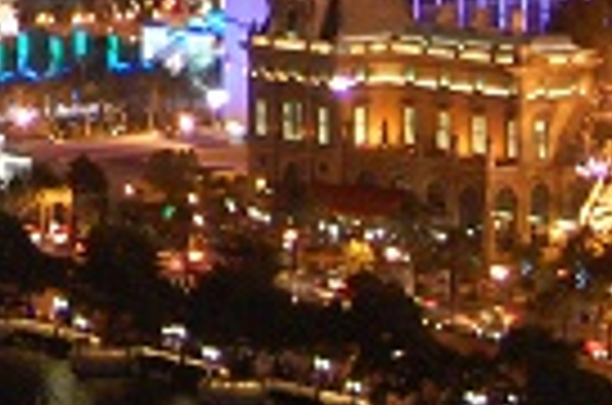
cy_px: -292
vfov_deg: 6.8
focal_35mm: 198
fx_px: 3358
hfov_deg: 10.2
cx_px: -234
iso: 1000
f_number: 3.5
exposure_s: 1/8
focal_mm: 28
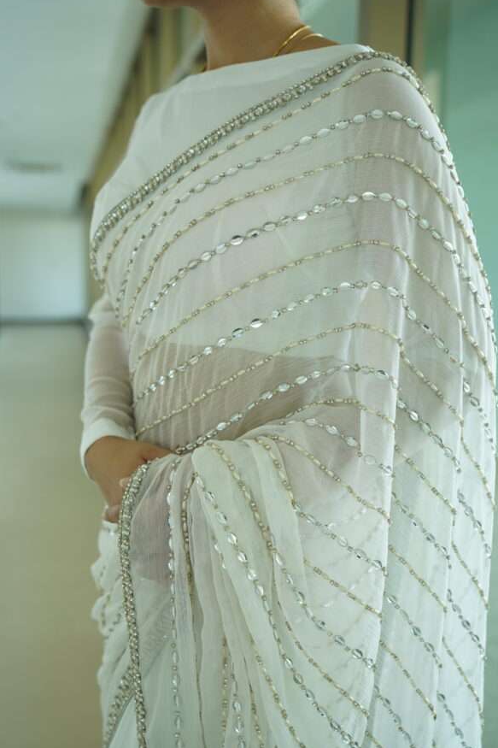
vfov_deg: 53.1
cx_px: 255
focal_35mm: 36
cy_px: 377
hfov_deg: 36.9
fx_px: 747
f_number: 2.8
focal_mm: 35
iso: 250
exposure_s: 1/100
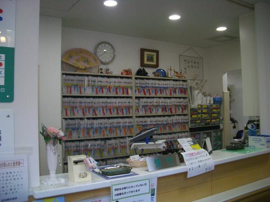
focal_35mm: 35
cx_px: 135
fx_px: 273
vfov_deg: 40.7
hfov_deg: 52.6
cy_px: 101
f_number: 2.6
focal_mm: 5.8
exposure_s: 1/125
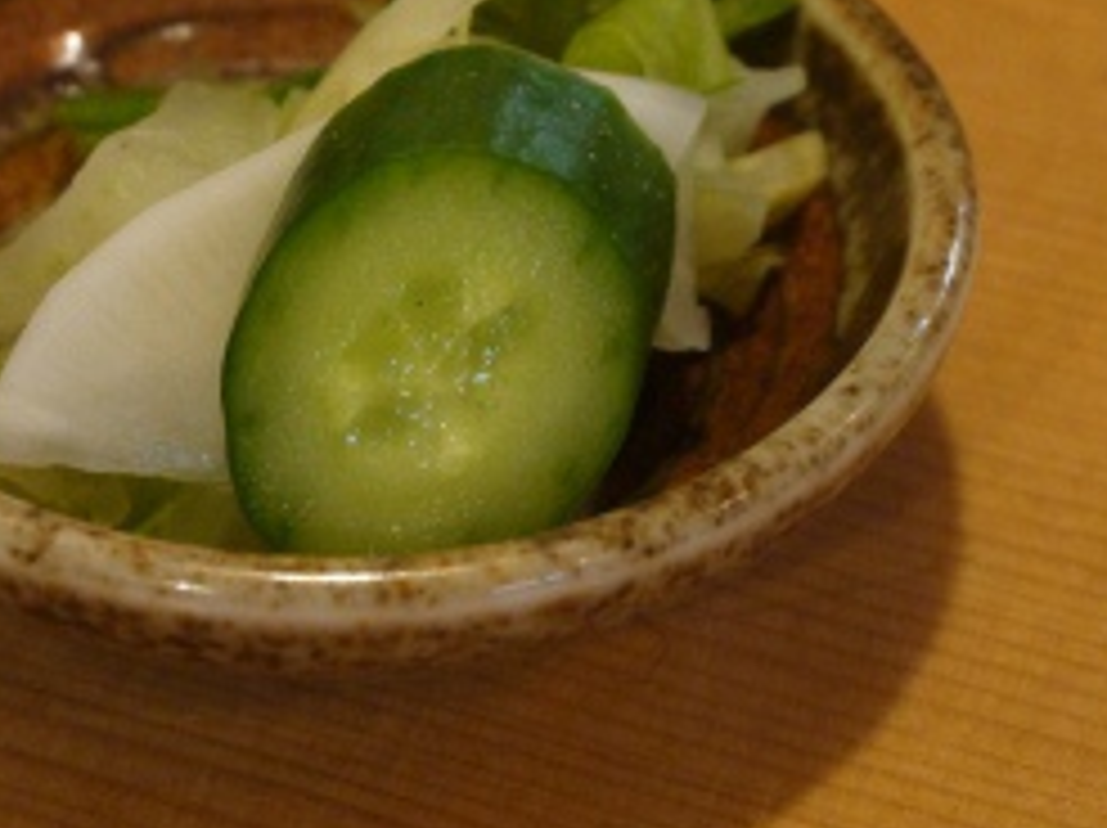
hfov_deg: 14.6
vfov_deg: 10.9
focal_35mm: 135
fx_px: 4313
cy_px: 238
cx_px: 306
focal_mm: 37
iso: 1600
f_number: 5.6
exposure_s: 1/40
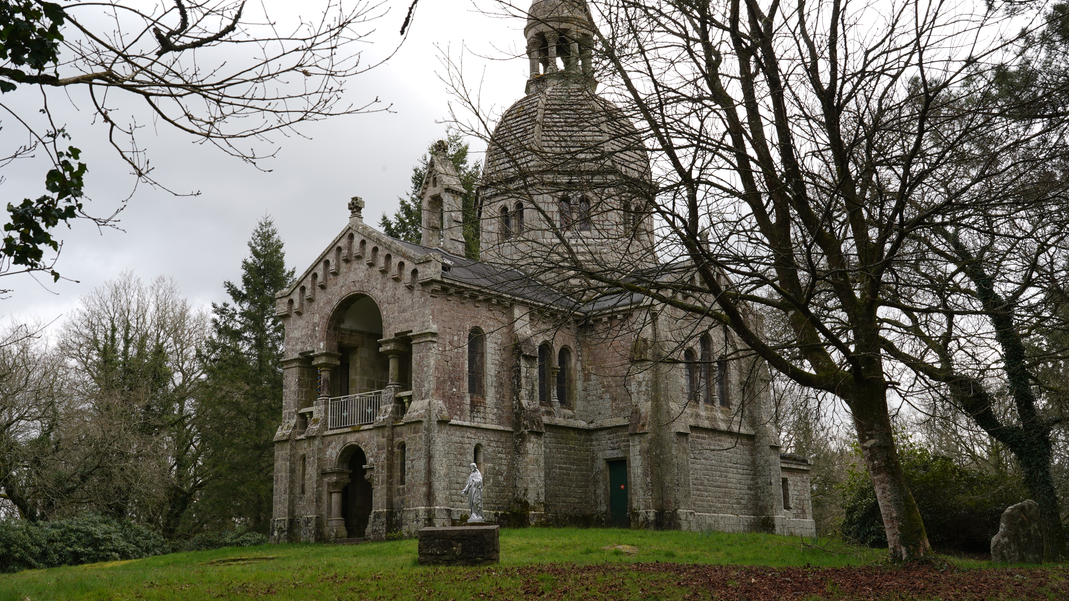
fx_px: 1162
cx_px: 535
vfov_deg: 29.0
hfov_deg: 49.4
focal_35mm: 41
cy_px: 274
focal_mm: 39
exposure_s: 1/8
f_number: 16
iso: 50
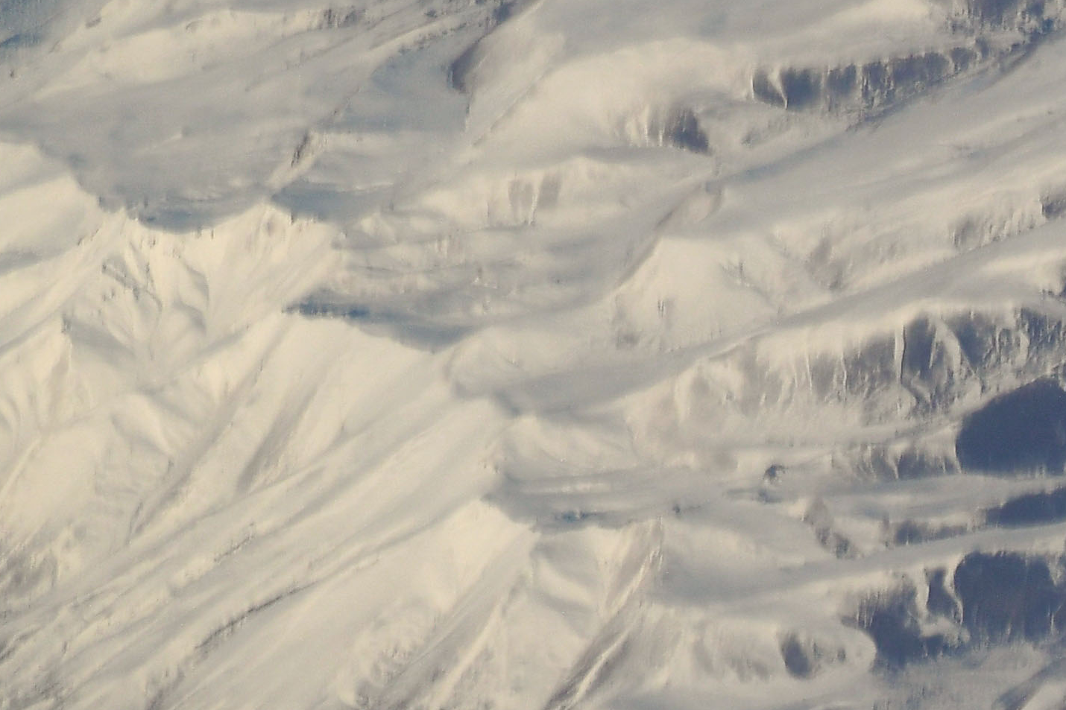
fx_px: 170943
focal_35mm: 5774
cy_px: 1565
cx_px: 2768
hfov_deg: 0.4
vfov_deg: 0.2
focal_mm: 1000
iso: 125
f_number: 7.1
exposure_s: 1/1000
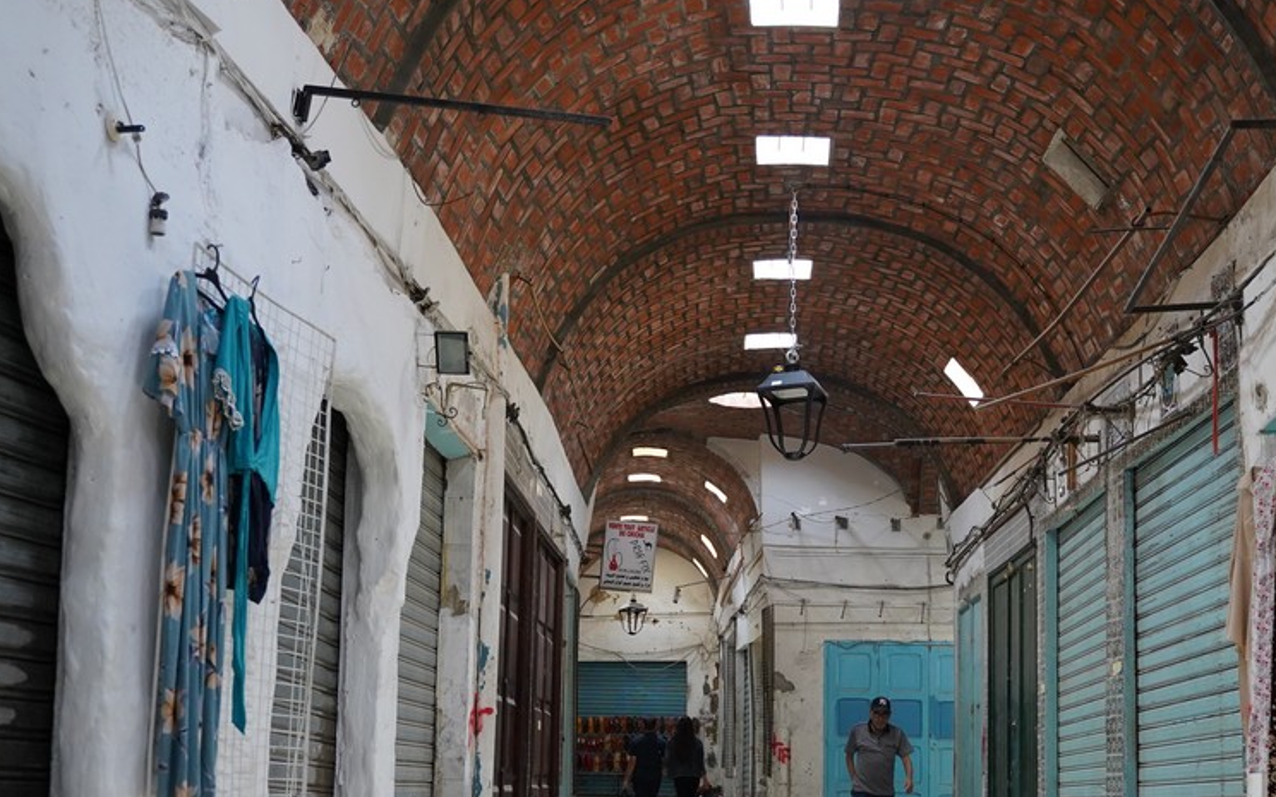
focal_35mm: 46
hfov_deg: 43.5
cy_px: 634
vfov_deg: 27.5
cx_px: 664
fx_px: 1600
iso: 1600
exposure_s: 1/400
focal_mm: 28
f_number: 2.8
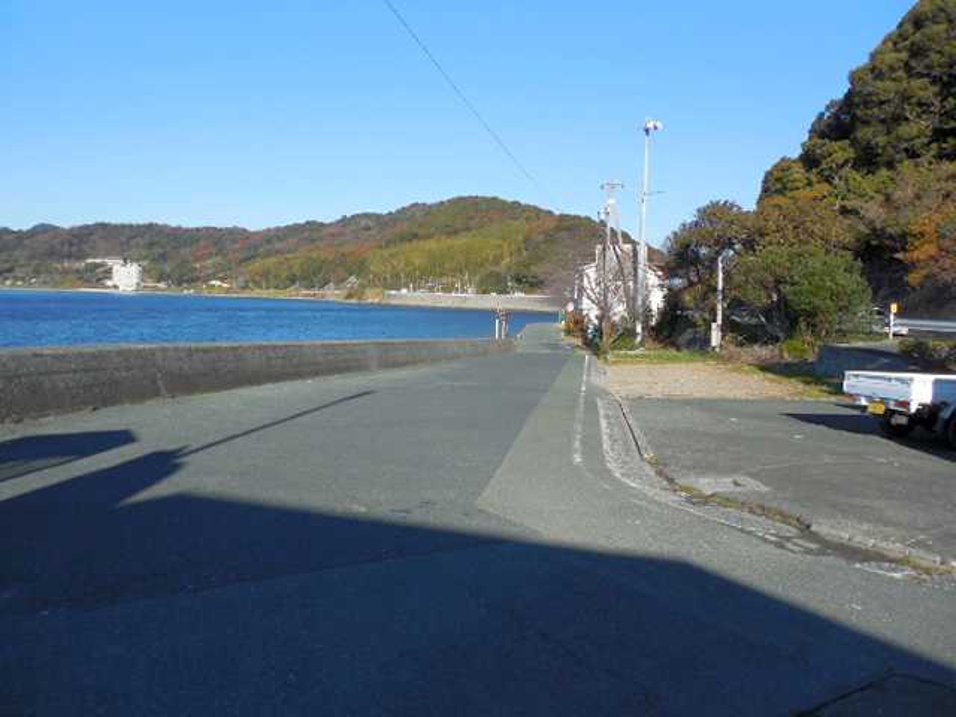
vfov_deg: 54.9
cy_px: 358
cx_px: 478
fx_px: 690
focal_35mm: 25
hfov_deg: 69.4
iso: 125
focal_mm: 4.5
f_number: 3.3
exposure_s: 1/1000
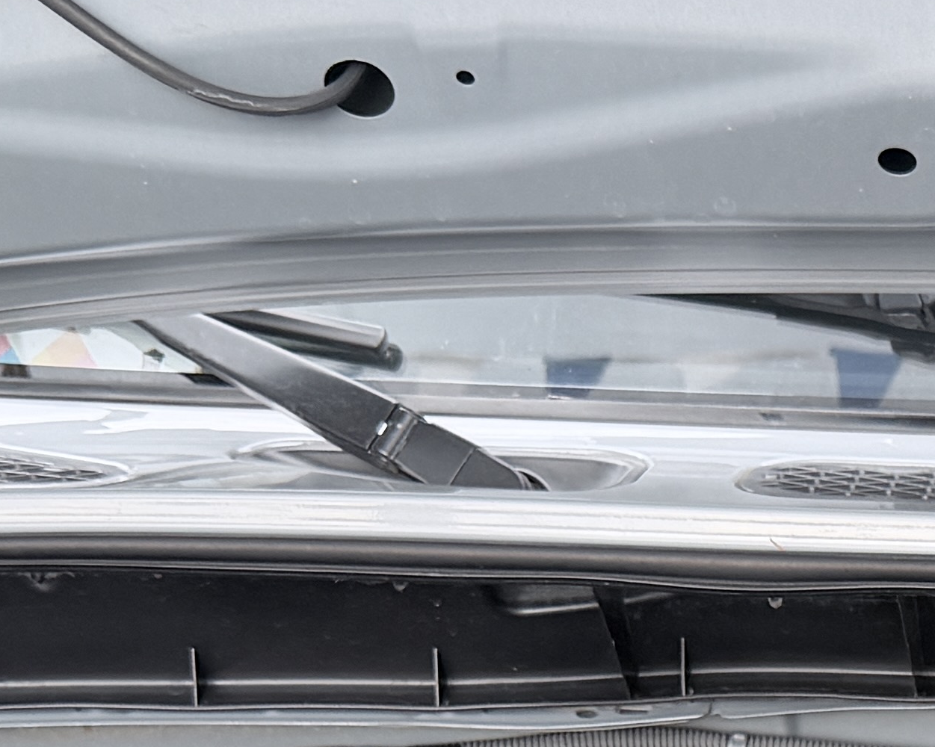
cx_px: 1210
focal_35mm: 107
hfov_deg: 16.9
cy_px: 1183
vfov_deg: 13.4
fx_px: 2960
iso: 80
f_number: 1.78
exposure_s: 1/182
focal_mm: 6.76
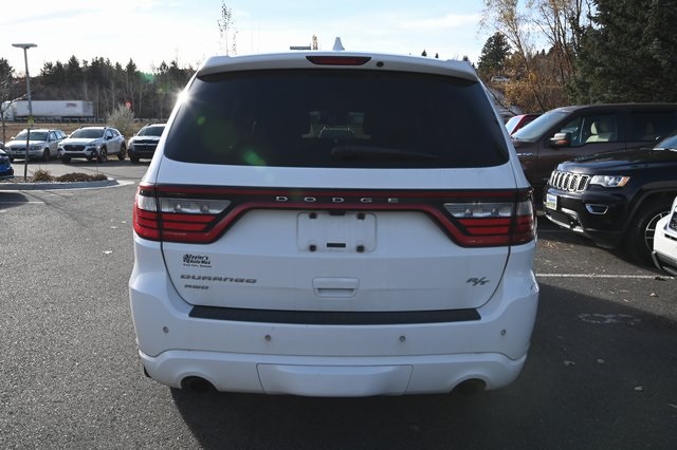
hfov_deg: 62.0
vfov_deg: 43.6
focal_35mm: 30
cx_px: 338
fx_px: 564
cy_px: 225
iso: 250
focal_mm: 30
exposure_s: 1/30
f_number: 22
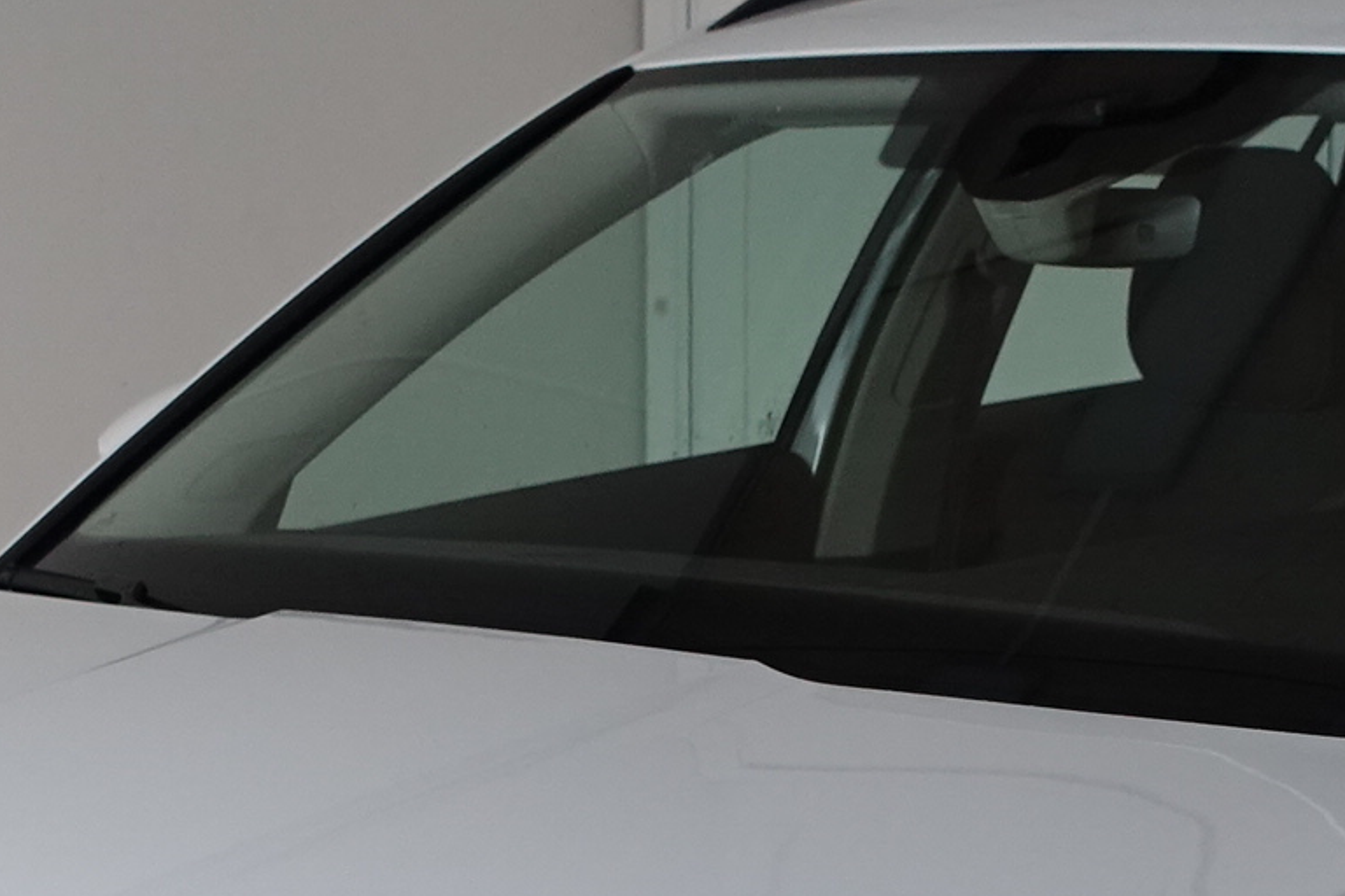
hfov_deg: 17.9
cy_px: 1297
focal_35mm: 114
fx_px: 4259
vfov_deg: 11.6
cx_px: 818
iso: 640
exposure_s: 1/40
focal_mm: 11.56
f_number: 2.5
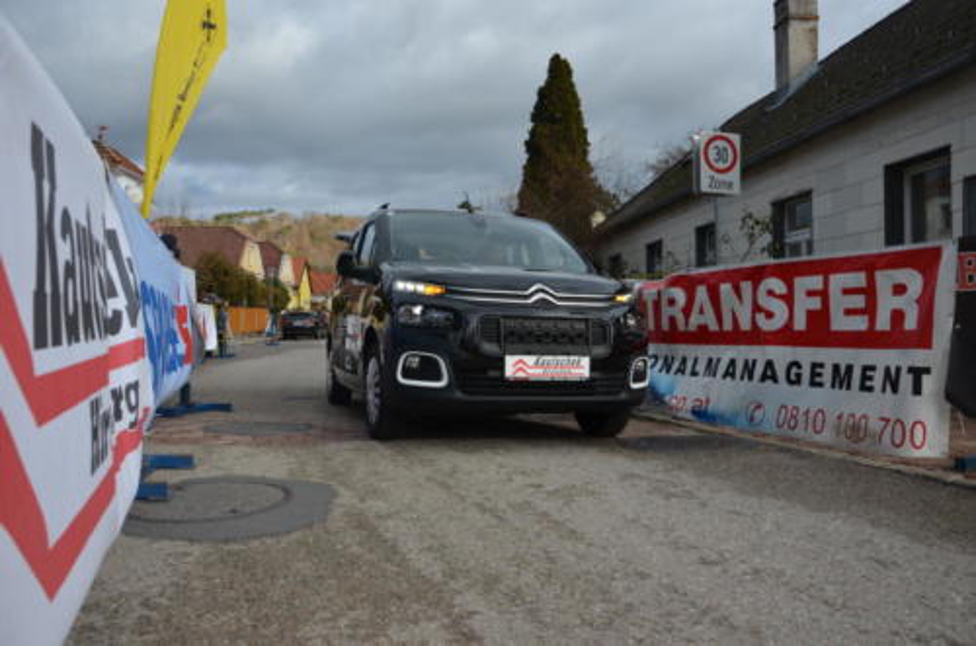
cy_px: 323
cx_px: 488
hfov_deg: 67.5
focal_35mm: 27
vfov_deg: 47.7
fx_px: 730
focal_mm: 18
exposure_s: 1/1500
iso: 400
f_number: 5.6
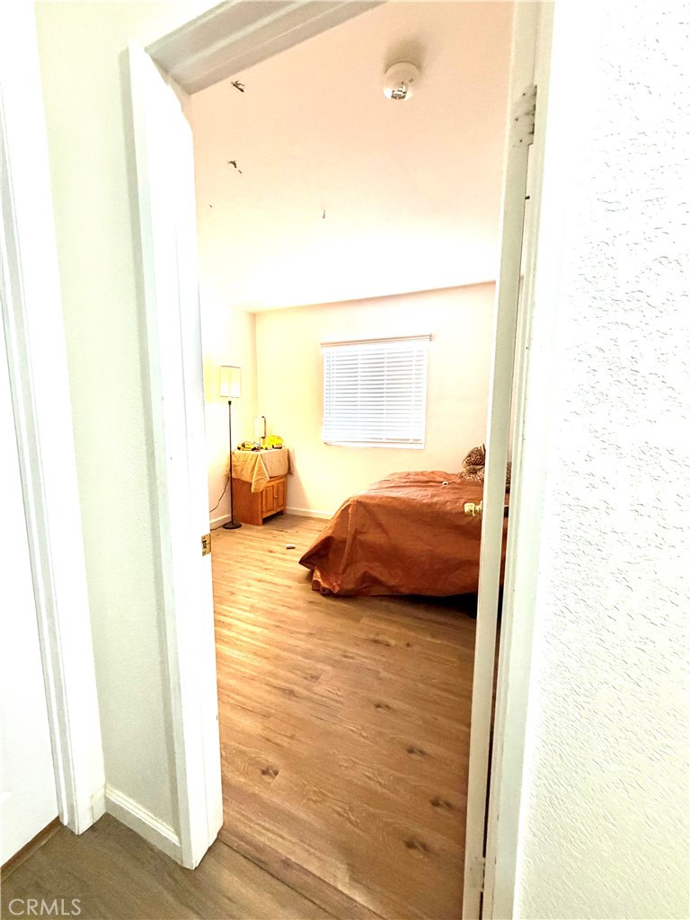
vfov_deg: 102.1
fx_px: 372
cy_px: 460
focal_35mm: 14
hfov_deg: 85.7
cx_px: 345
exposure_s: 1/60
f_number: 2.2
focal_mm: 2.22
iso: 500
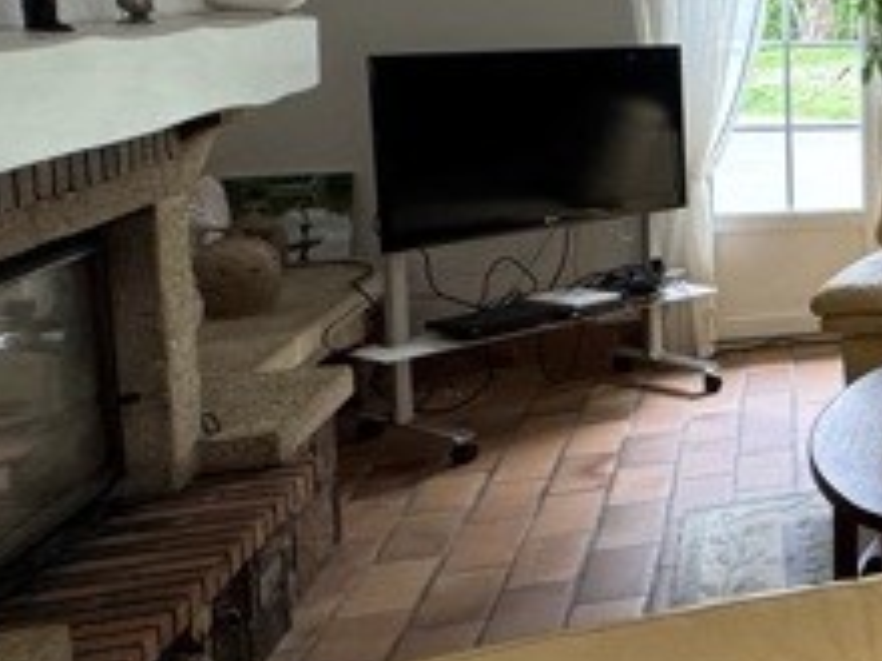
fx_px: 1299
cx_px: 1507
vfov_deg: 27.9
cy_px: 124
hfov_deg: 23.5
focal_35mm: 51
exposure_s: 1/99
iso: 200
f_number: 2.2
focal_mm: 2.22
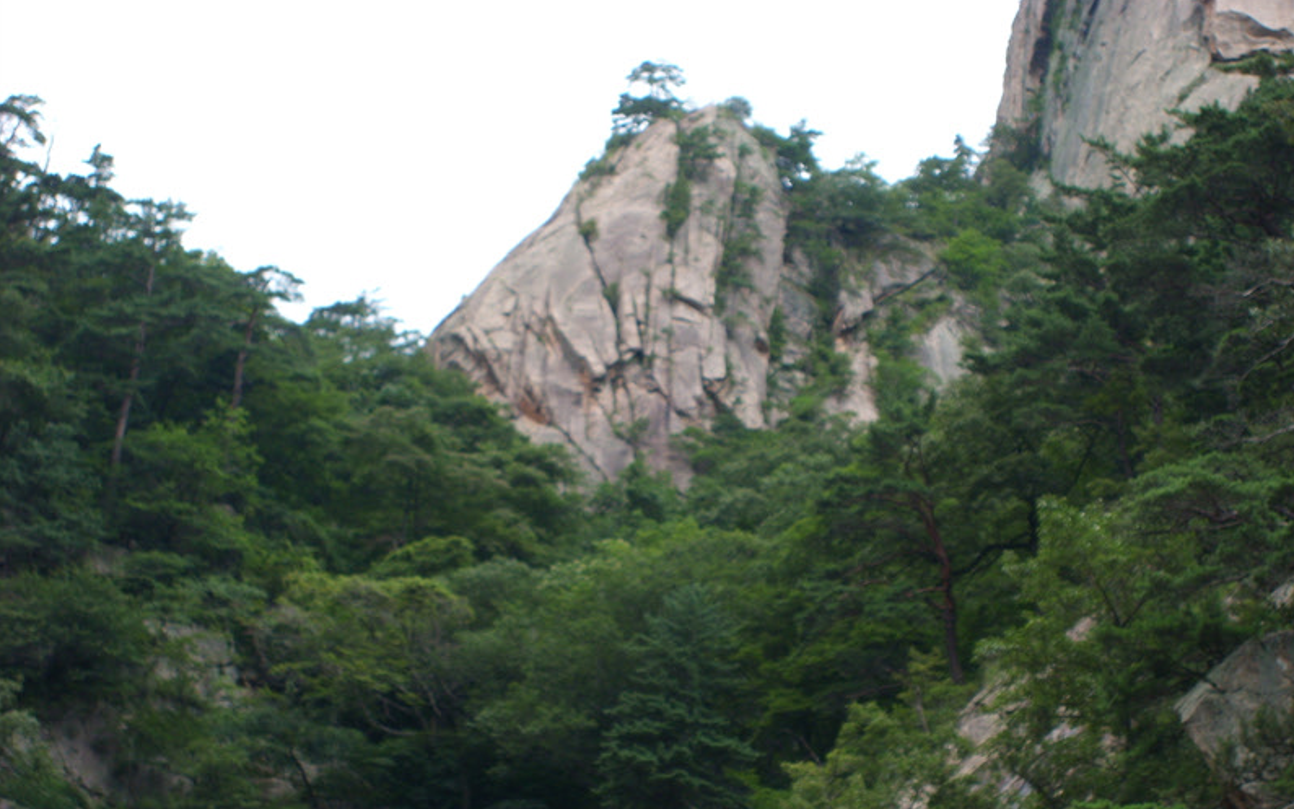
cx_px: 649
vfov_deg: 11.7
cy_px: 480
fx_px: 3950
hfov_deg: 18.6
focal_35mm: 112
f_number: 4.9
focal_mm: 17.4
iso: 50
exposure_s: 1/135
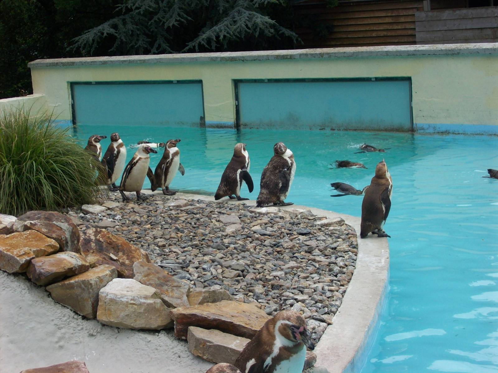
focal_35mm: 70
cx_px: 249
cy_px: 186
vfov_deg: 21.0
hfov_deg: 27.8
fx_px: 1007
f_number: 3.8
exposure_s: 1/478
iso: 80
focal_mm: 11.6
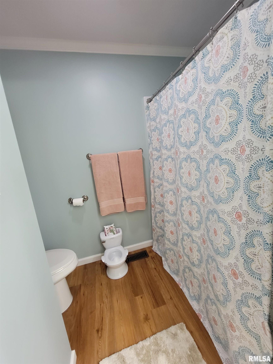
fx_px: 137
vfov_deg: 106.2
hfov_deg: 89.9
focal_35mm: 13
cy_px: 182
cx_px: 136
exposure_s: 1/30
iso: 500
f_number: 2.2
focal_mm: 2.2
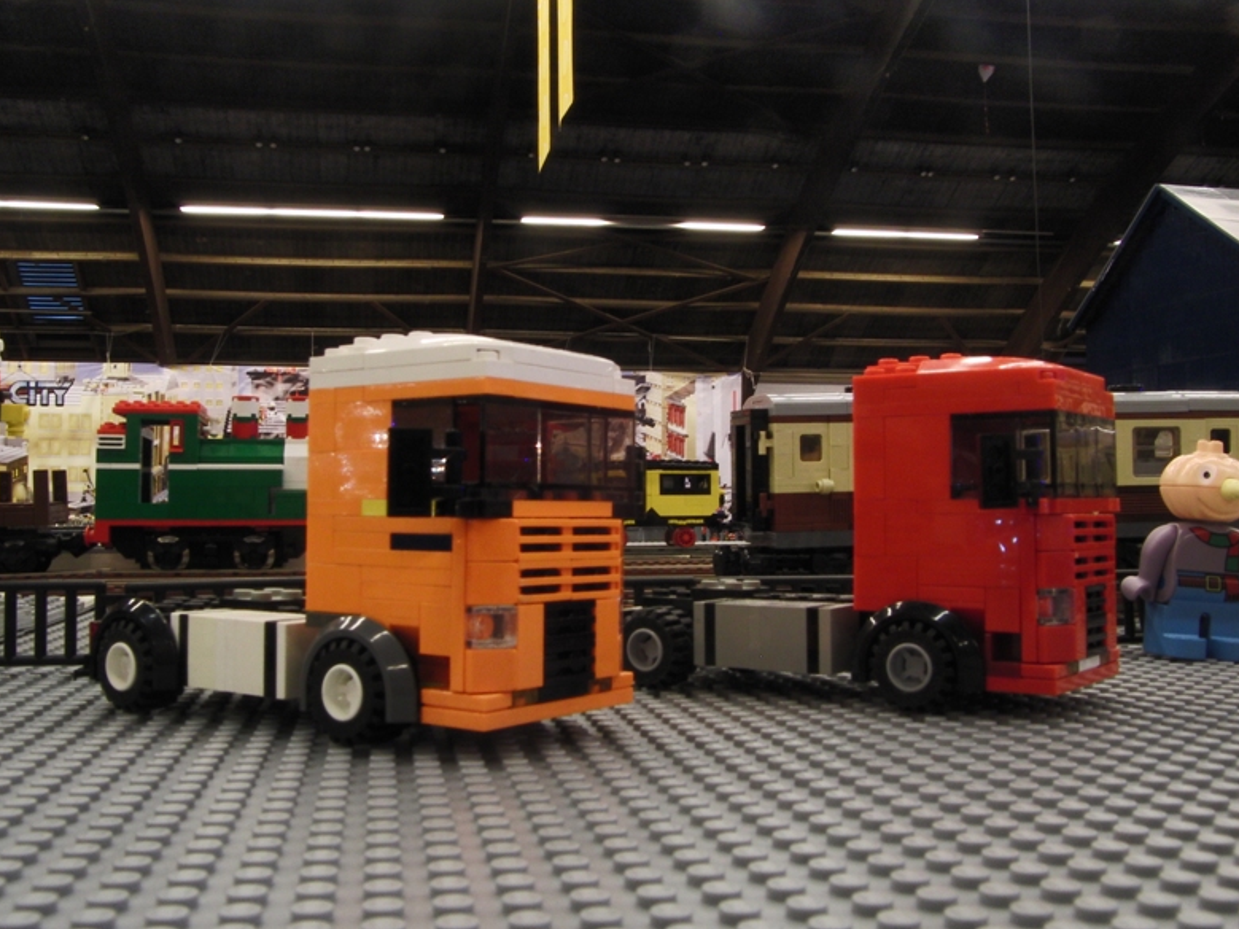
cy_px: 455
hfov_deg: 49.0
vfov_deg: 37.7
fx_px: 1360
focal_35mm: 38
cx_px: 611
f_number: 7.7
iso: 100
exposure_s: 1
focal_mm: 6.5
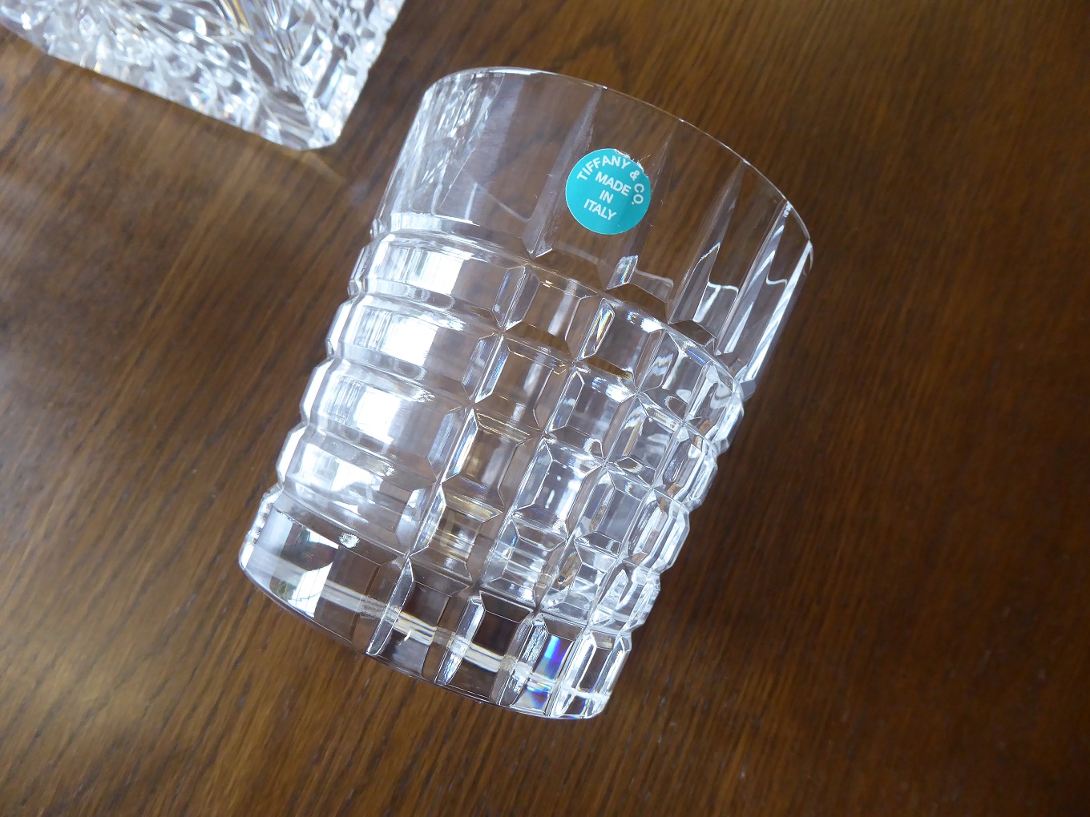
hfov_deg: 69.4
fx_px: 787
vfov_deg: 54.9
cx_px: 545
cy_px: 408
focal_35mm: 25
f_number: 3.3
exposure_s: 1/60
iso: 320
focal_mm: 4.3
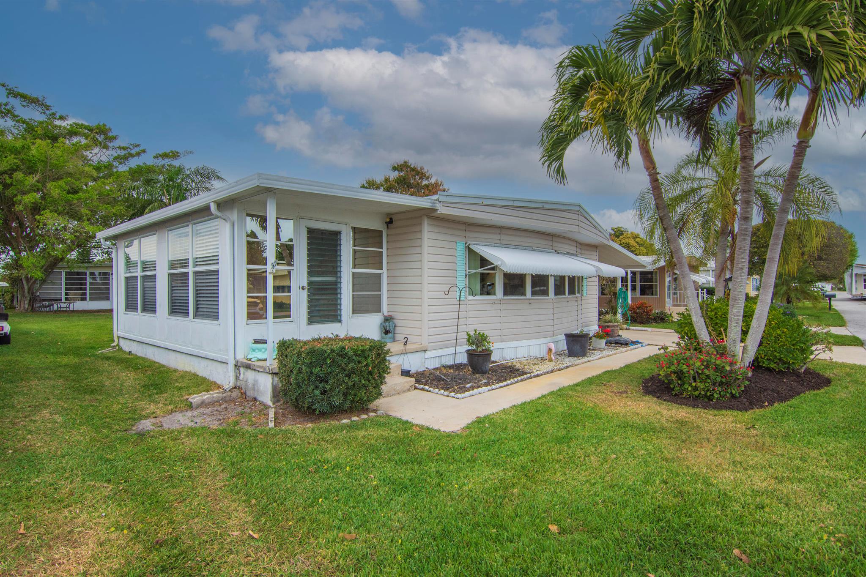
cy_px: 288
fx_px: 433
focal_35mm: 18
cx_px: 433
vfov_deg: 67.4
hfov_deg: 90.0
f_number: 10
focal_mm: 12
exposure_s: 1/400
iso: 320
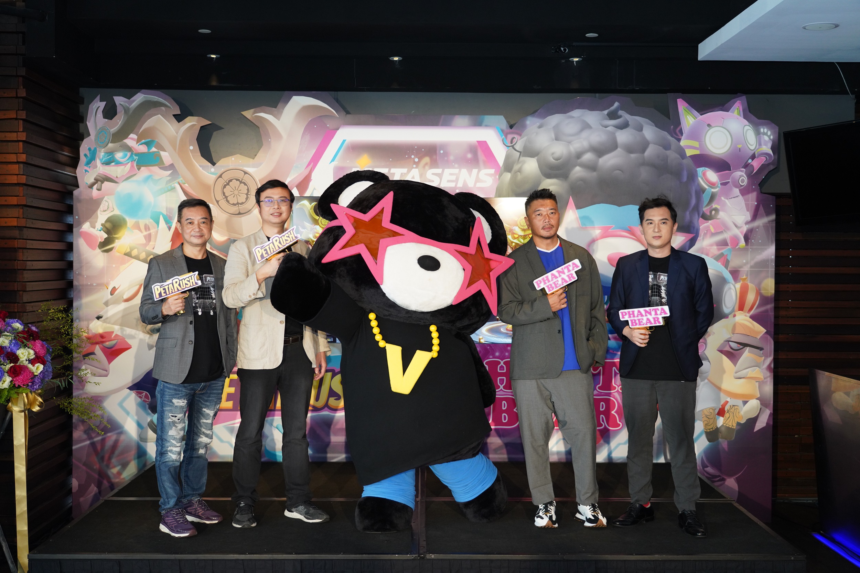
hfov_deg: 44.5
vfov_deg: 30.5
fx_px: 1051
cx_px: 430
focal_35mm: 44
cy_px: 286
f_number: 4
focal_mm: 44
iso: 1600
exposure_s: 1/250
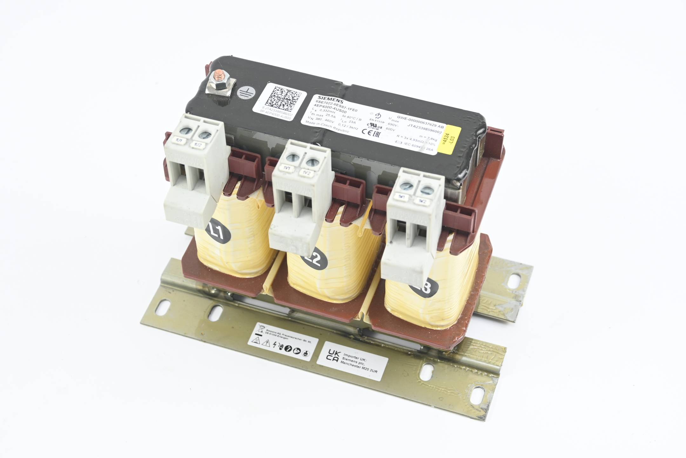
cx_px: 343
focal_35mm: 62
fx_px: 1172
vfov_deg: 22.1
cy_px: 229
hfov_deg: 32.6
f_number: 5.6
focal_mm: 41
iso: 320
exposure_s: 1/60
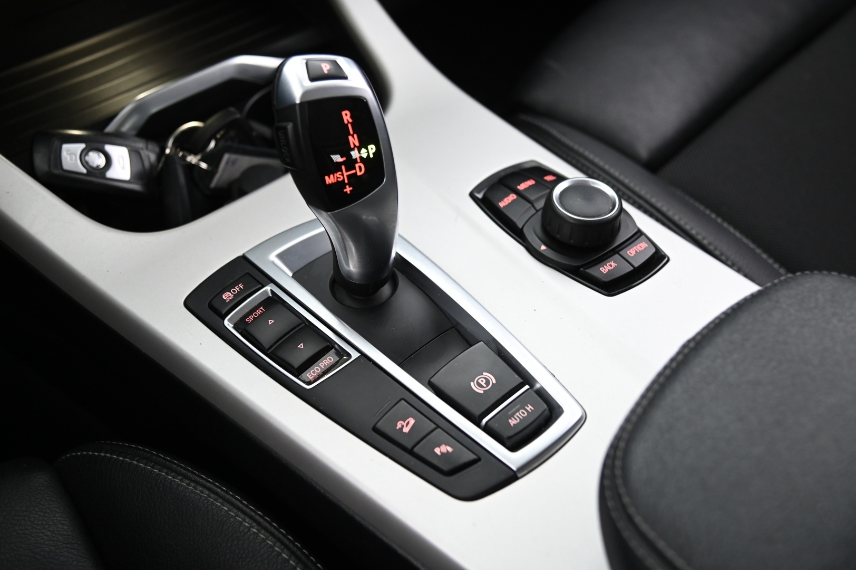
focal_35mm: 40
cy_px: 285
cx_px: 428
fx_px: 950
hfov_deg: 48.5
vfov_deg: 33.3
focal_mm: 40
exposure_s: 1/13
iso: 2000
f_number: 4
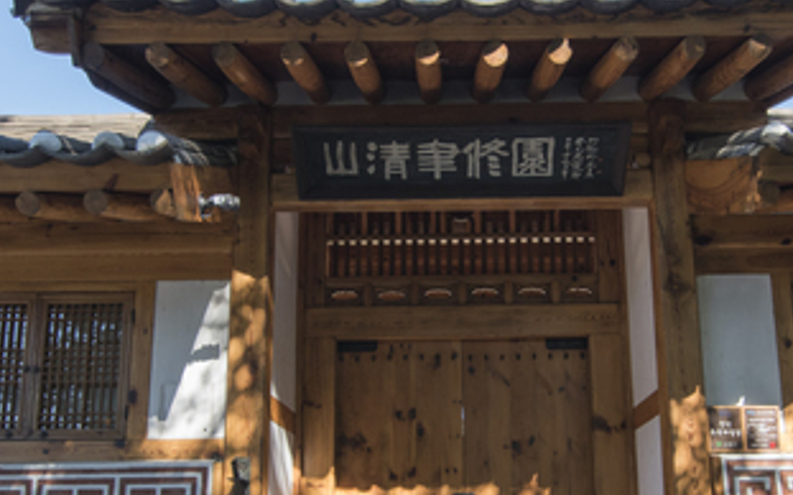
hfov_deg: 50.2
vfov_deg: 32.4
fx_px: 842
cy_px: 343
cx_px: 456
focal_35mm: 39
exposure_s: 1/250
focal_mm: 17
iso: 400
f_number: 8
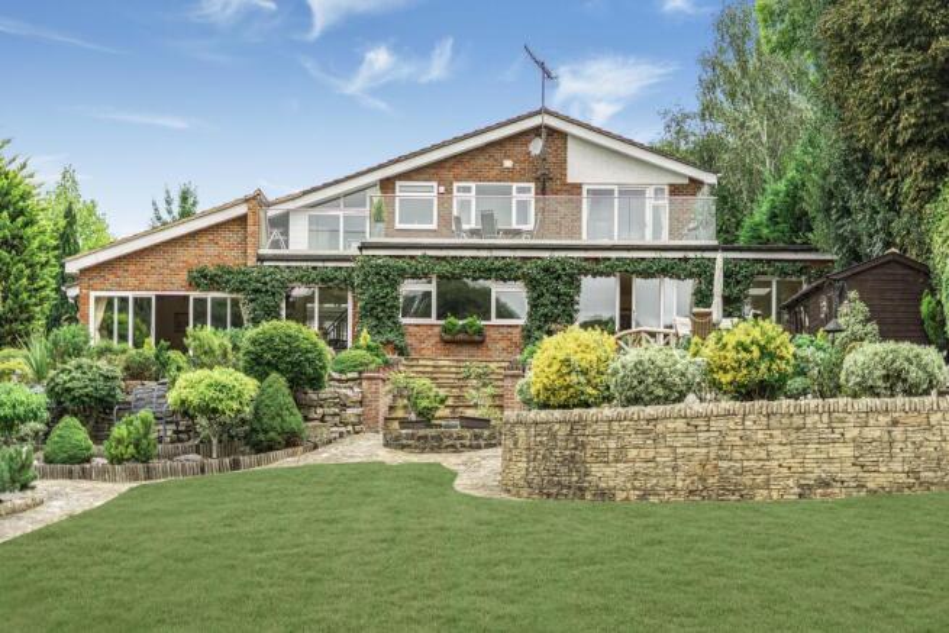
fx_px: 1318
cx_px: 474
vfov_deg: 27.0
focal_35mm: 50
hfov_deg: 39.6
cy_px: 316
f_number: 1.8
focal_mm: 50
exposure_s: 1/2500
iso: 400
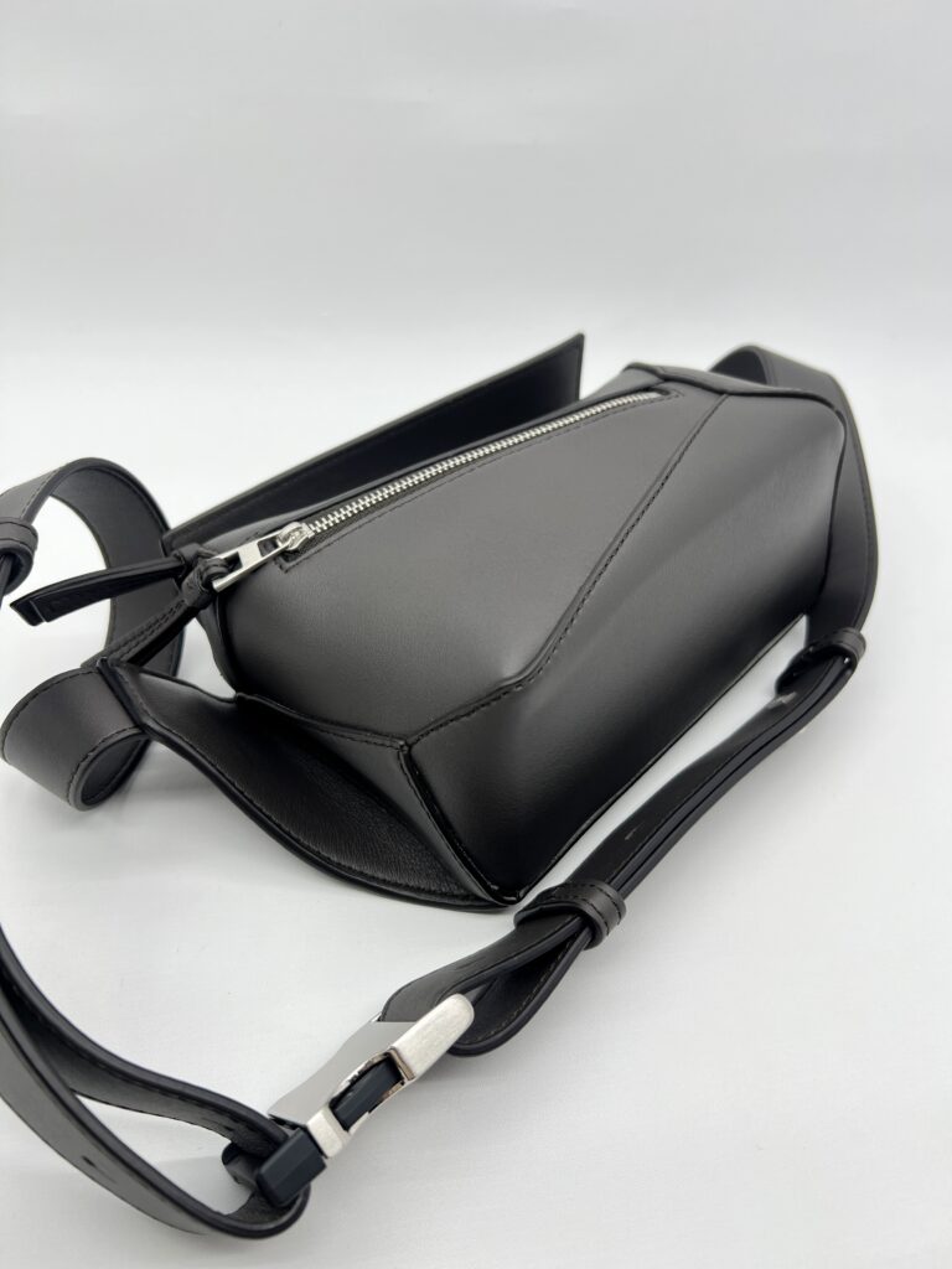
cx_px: 476
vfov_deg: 67.3
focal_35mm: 26
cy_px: 634
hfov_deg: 53.1
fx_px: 953
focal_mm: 5.7
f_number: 1.5
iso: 32
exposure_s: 1/110
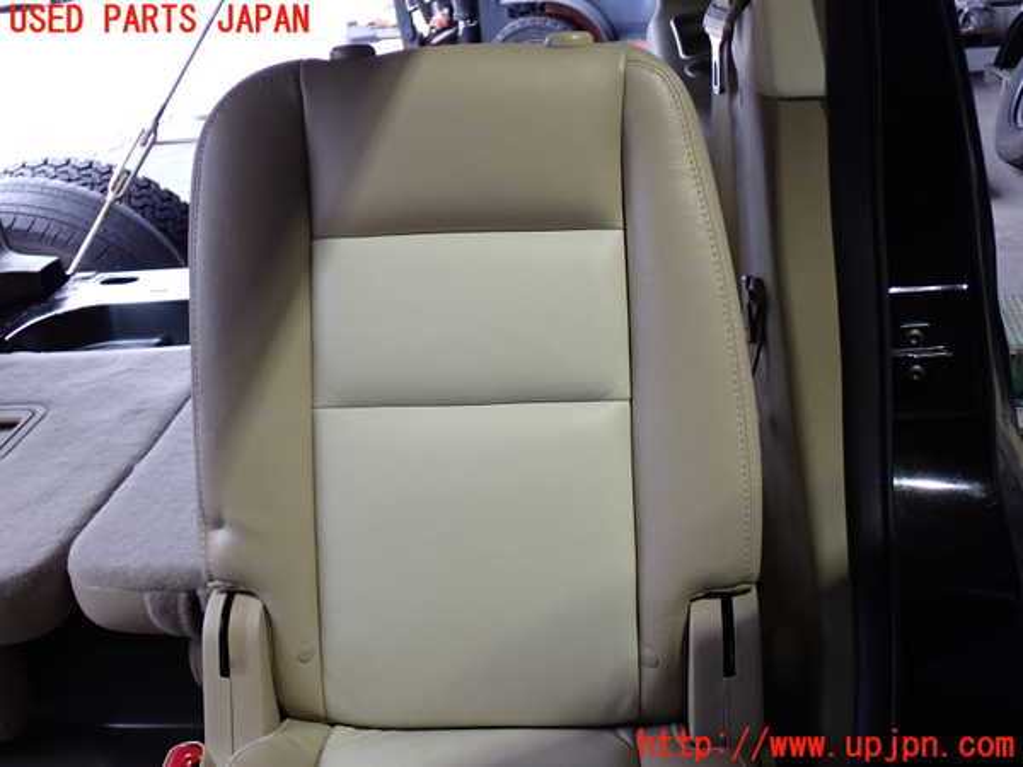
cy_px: 384
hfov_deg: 45.8
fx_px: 1212
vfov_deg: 35.1
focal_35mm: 41
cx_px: 512
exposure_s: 1/40
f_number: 2.8
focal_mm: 7.31
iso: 400
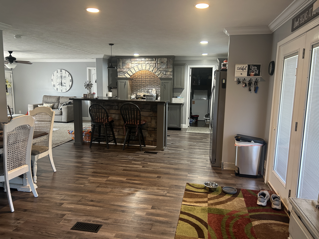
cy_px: 120
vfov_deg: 53.1
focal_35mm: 26
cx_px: 160
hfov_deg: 67.3
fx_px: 240
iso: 200
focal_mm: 5.7
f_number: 1.5
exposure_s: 1/60
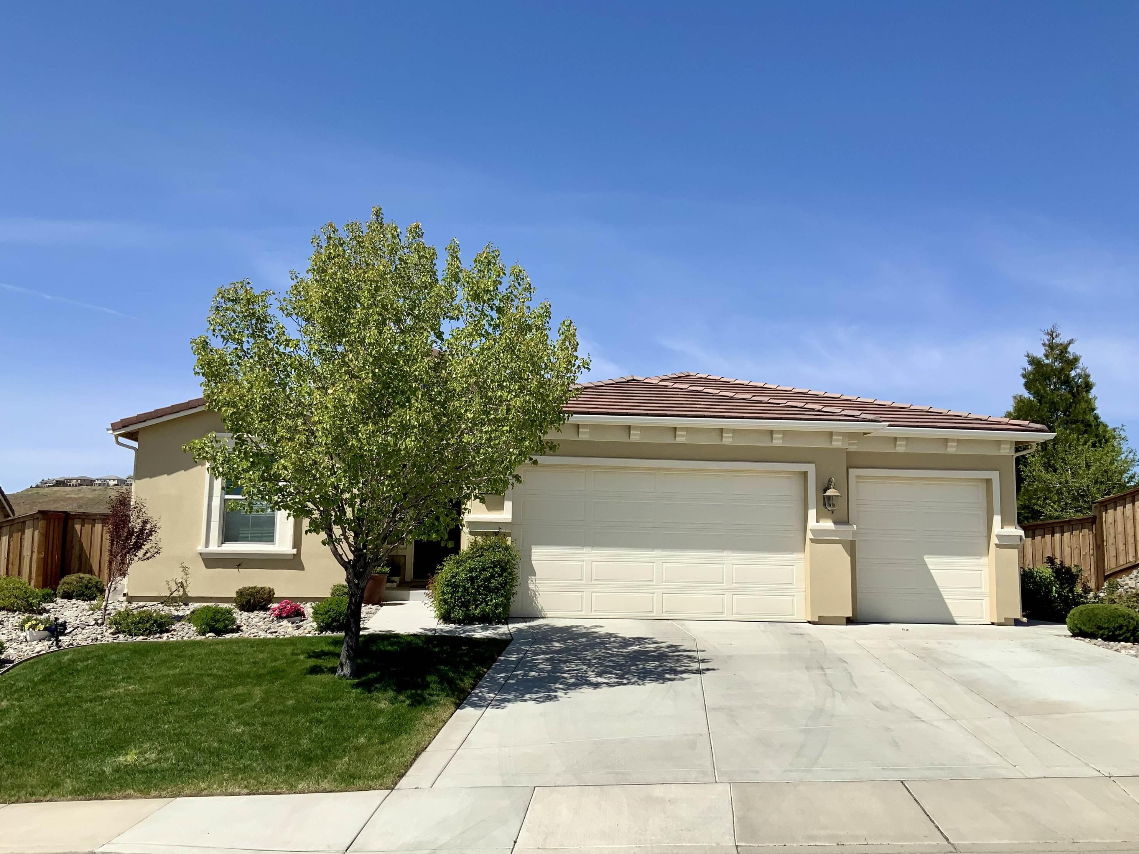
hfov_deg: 60.0
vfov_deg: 46.8
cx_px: 560
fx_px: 987
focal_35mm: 30
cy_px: 439
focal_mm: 3
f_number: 1.8
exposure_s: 1/3125
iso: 20
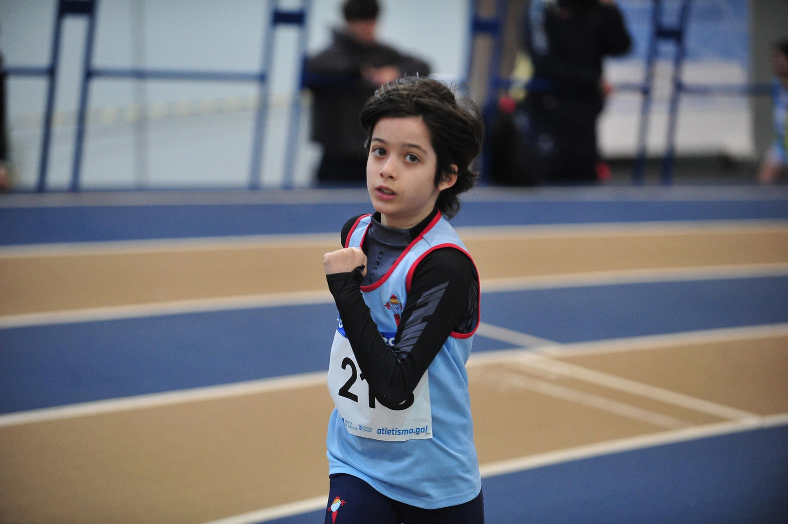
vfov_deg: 10.5
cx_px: 394
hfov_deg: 15.8
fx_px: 2844
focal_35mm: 130
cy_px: 262
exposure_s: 1/500
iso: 3200
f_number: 2.8
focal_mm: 130
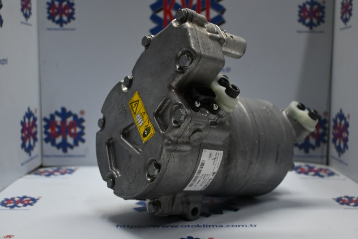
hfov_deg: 47.2
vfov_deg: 32.4
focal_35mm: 41
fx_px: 410
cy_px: 120
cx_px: 179
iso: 900
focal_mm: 27.5
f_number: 4.5
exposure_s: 1/125
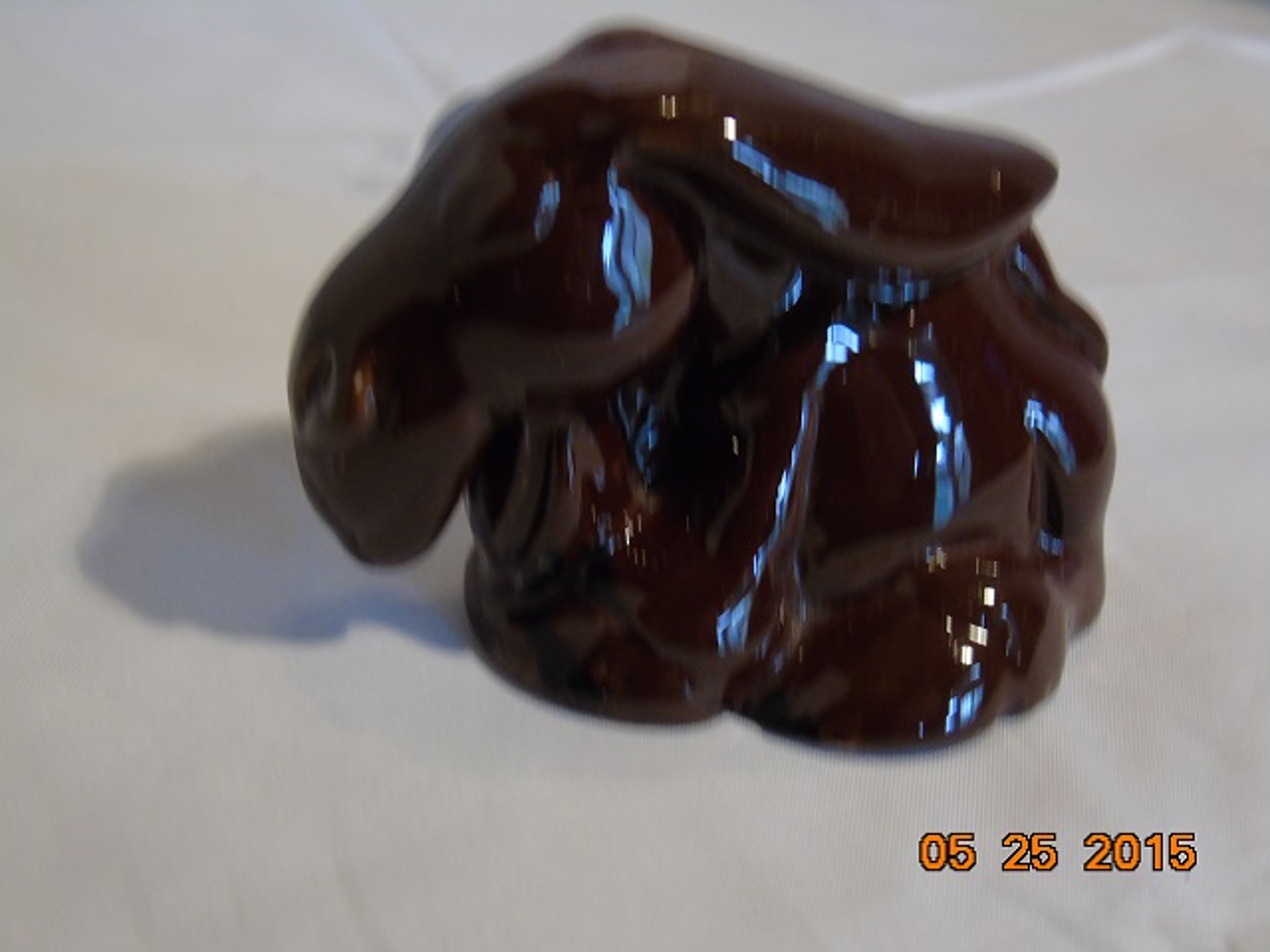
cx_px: 635
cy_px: 476
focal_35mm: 46
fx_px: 1688
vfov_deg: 31.5
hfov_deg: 41.2
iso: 250
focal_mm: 8.2
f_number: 4.1
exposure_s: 1/30
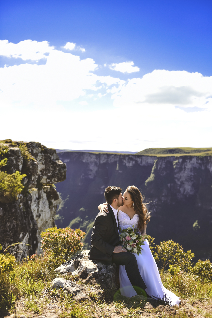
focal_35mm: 35
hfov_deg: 37.9
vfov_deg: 54.4
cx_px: 106
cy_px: 159
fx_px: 309
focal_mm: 35
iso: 160
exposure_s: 1/1600
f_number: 2.8
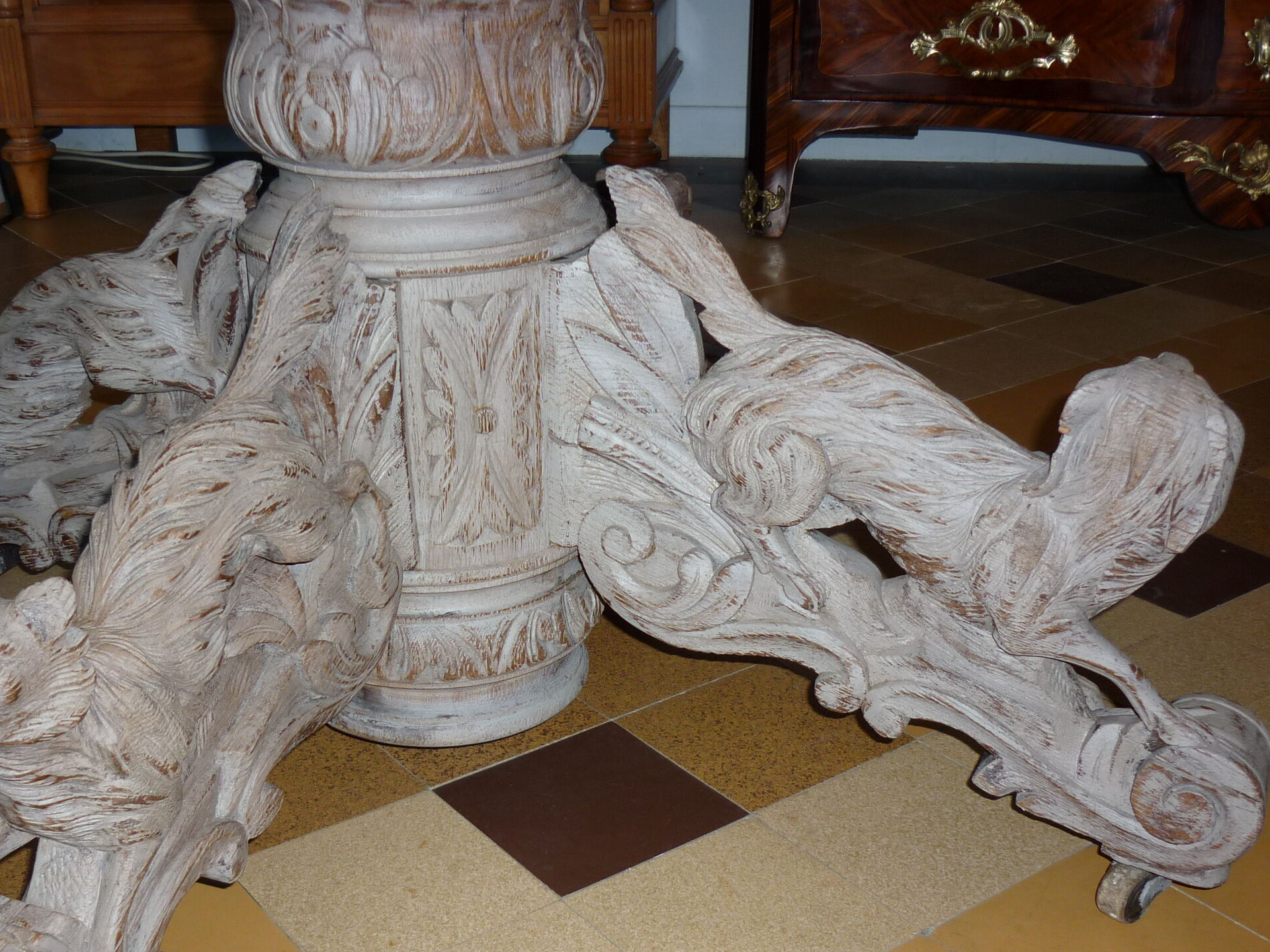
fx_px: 1614
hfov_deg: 42.7
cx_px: 501
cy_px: 582
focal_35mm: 44
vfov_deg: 32.8
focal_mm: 5.5
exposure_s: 1/30
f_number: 2.8
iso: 100
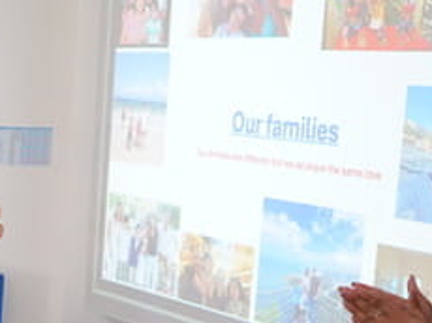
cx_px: -175
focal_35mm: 128
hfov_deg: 14.6
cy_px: 469
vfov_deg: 11.2
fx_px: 1596
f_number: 4
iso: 1600
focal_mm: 34
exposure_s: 1/160
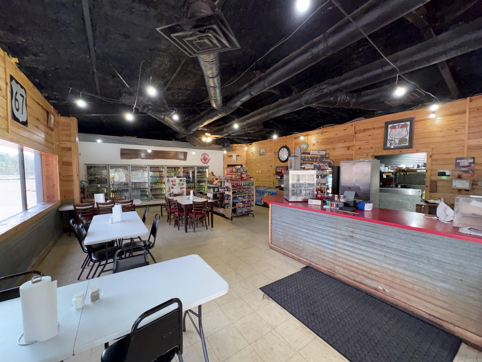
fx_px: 195
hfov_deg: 102.1
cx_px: 241
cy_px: 181
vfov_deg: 85.7
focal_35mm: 14
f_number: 2.2
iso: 500
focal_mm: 2.22
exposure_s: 1/60
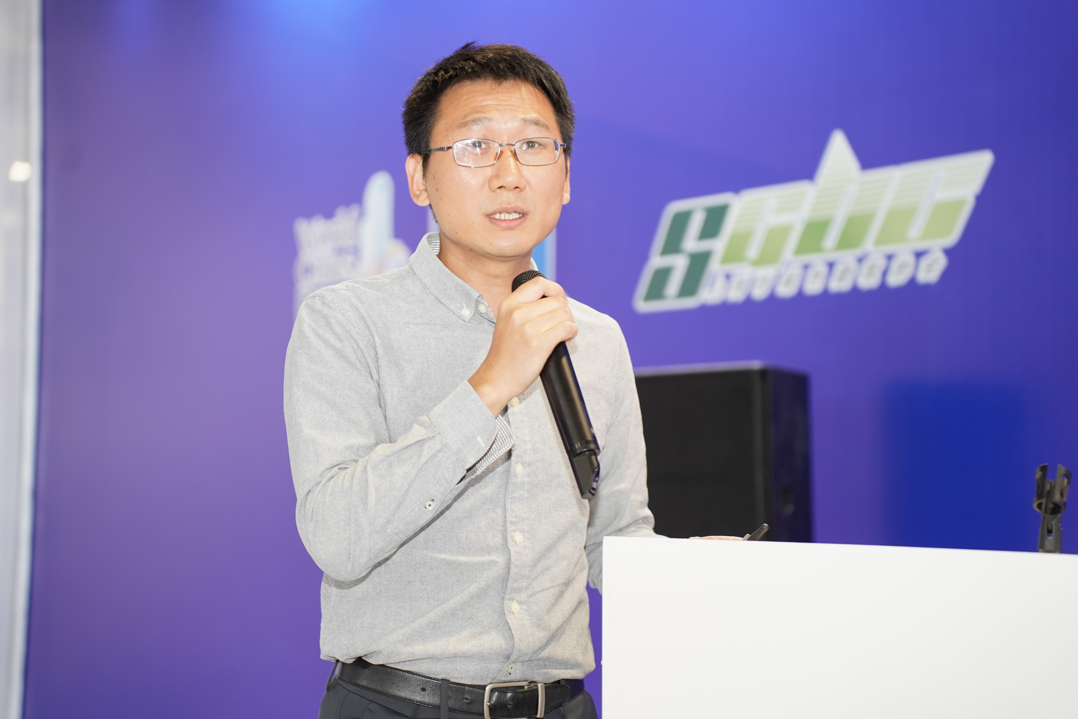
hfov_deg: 28.1
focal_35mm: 72
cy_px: 360
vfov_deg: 18.9
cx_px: 539
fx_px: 2156
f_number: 2.8
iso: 400
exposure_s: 1/60
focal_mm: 72
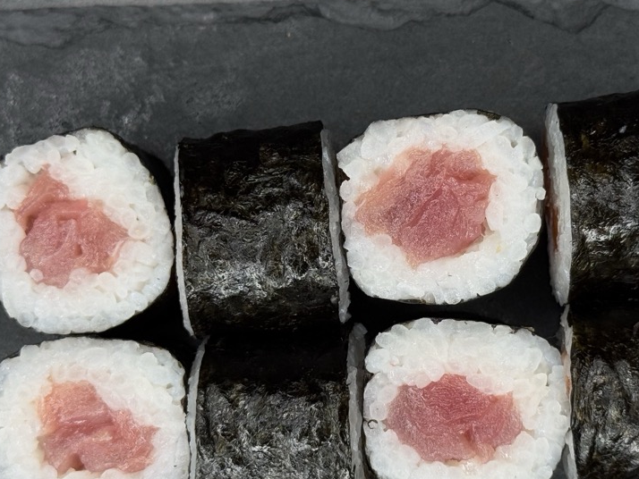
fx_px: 1588
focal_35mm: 86
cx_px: 411
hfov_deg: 22.7
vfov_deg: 17.2
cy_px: 272
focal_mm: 6.76
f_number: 1.78
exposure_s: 1/272
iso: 64
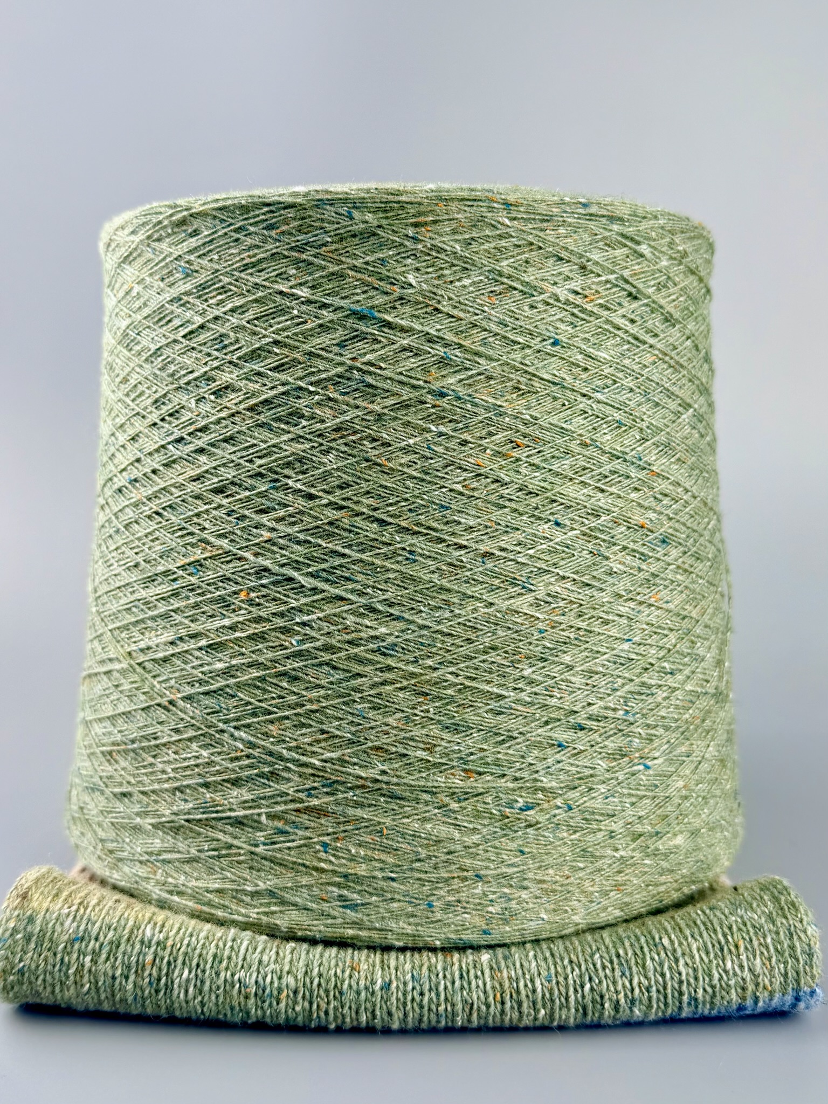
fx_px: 765
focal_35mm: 24
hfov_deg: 56.8
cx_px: 414
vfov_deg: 71.6
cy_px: 552
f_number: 1.78
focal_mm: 6.76
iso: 80
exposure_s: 1/567
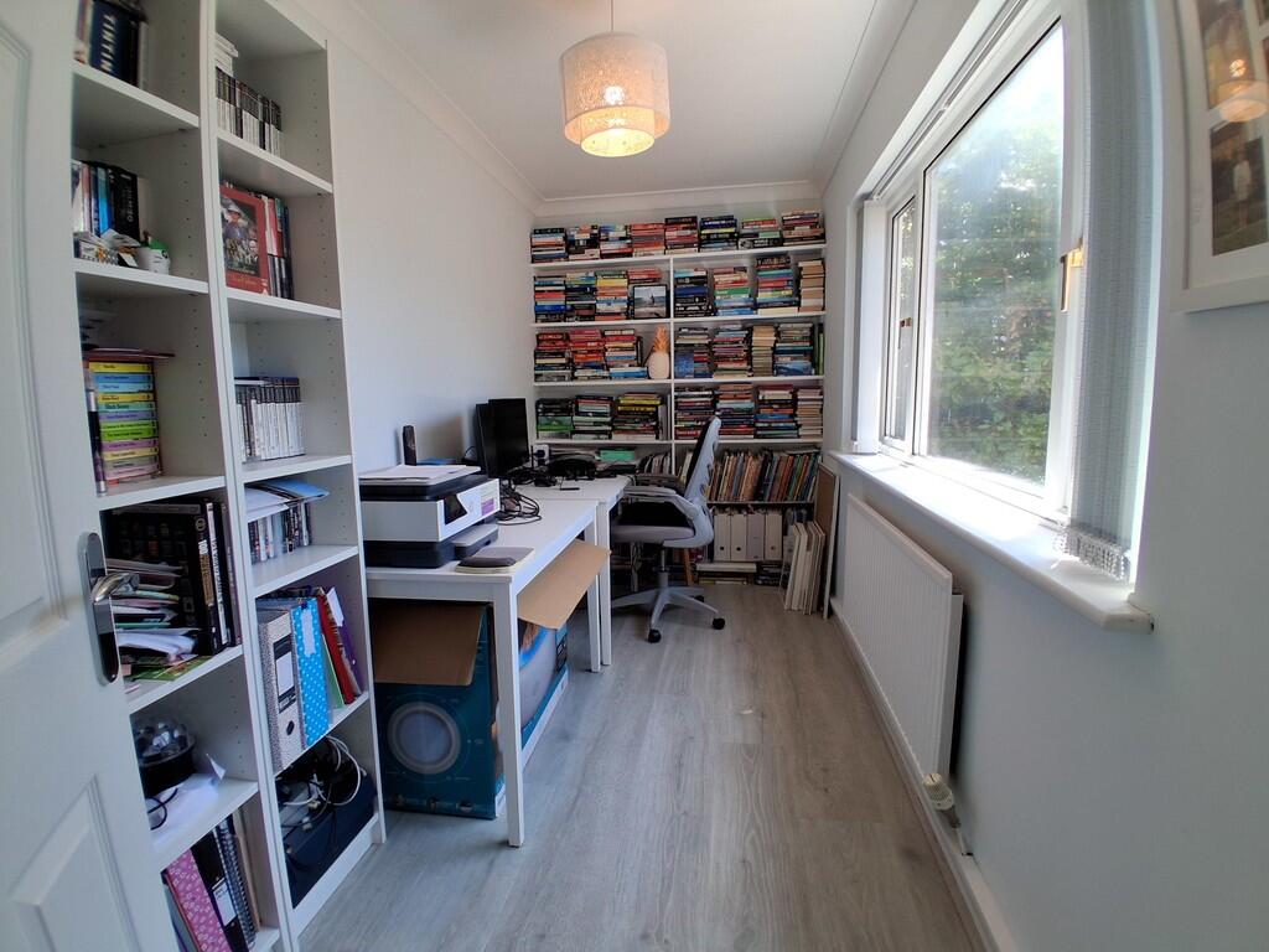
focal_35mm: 17
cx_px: 634
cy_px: 476
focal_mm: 1.4
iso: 50
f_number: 2.2
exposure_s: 1/189
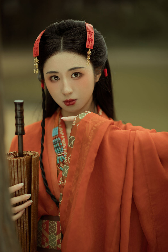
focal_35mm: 85
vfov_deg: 23.9
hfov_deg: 16.1
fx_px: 595
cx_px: 84
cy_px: 126
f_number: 1.4
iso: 100
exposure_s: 1/640
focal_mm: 85
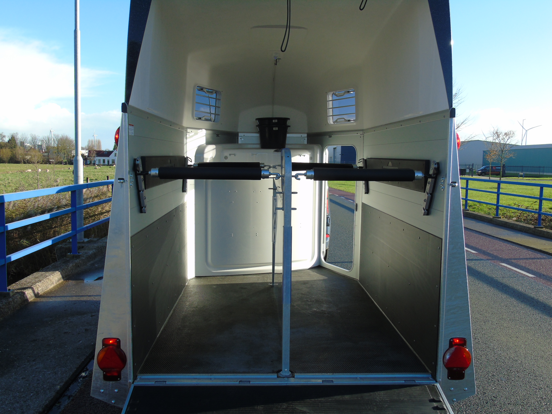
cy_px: 207
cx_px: 276
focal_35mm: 29
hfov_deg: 61.7
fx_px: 462
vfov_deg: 48.2
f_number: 3.6
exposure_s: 1/320
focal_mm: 5.2
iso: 80
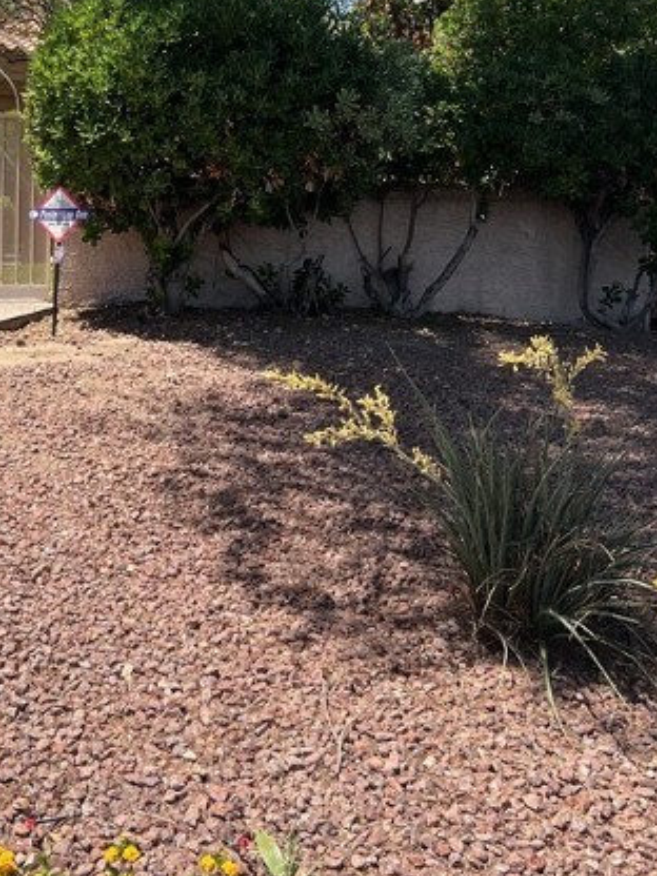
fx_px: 1215
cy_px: 211
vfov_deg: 38.5
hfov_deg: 30.2
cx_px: 278
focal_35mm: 48
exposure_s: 1/2353
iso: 50
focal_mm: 5.7
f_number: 1.5
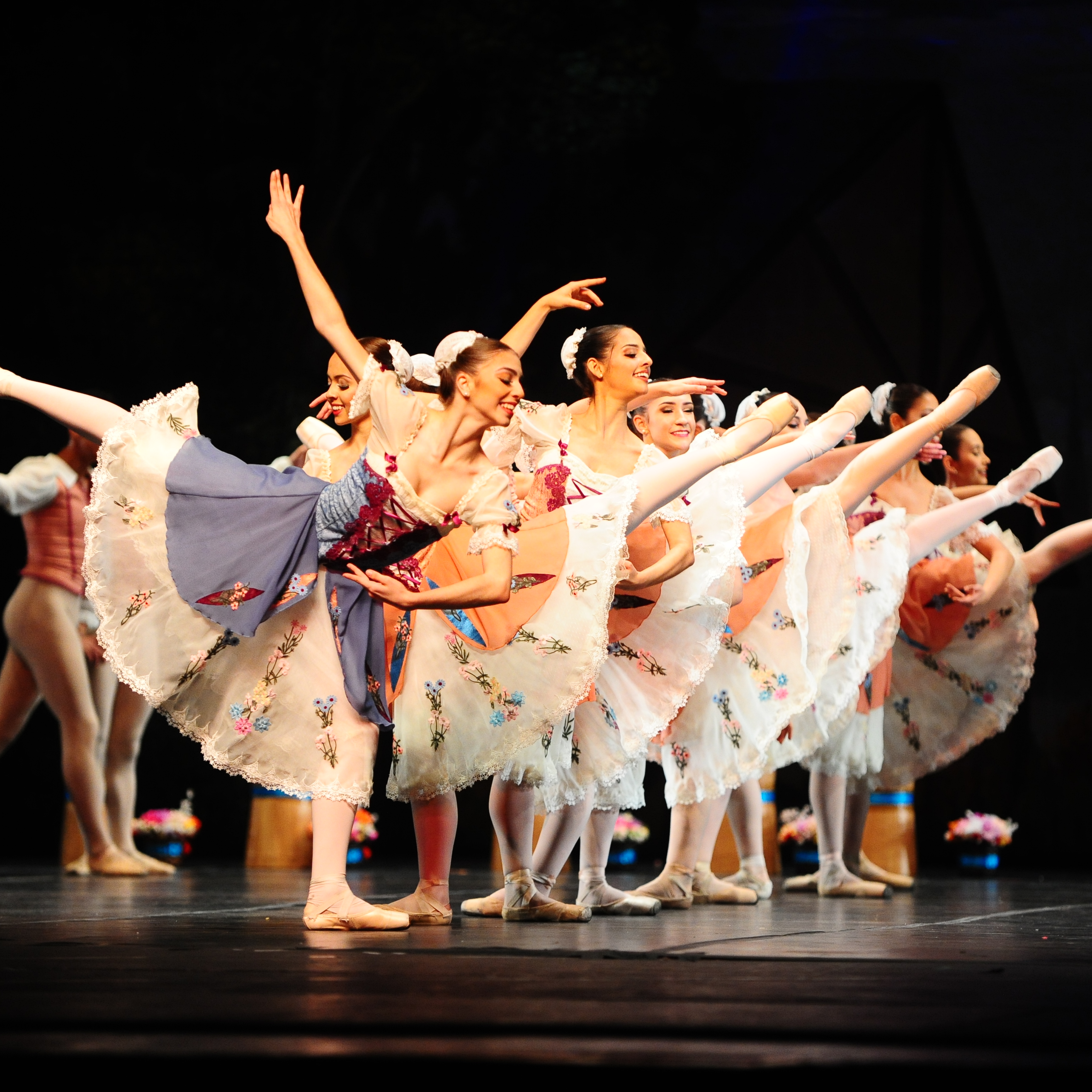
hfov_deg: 7.2
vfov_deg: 7.2
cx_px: 607
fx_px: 8673
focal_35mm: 243
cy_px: 546
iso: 2500
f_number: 3.5
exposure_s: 1/1000
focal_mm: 190
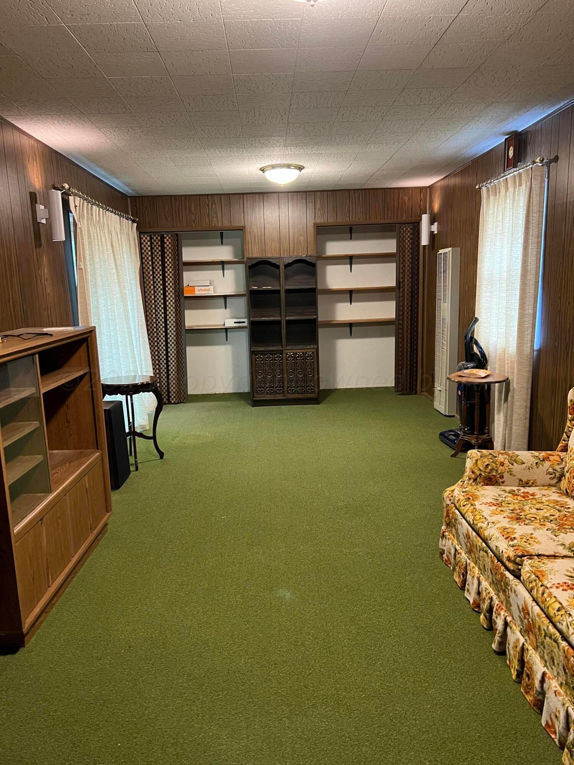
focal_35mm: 26
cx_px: 287
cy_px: 382
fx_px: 575
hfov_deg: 53.1
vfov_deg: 67.3
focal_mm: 5.7
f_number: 1.5
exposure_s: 1/40
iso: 400
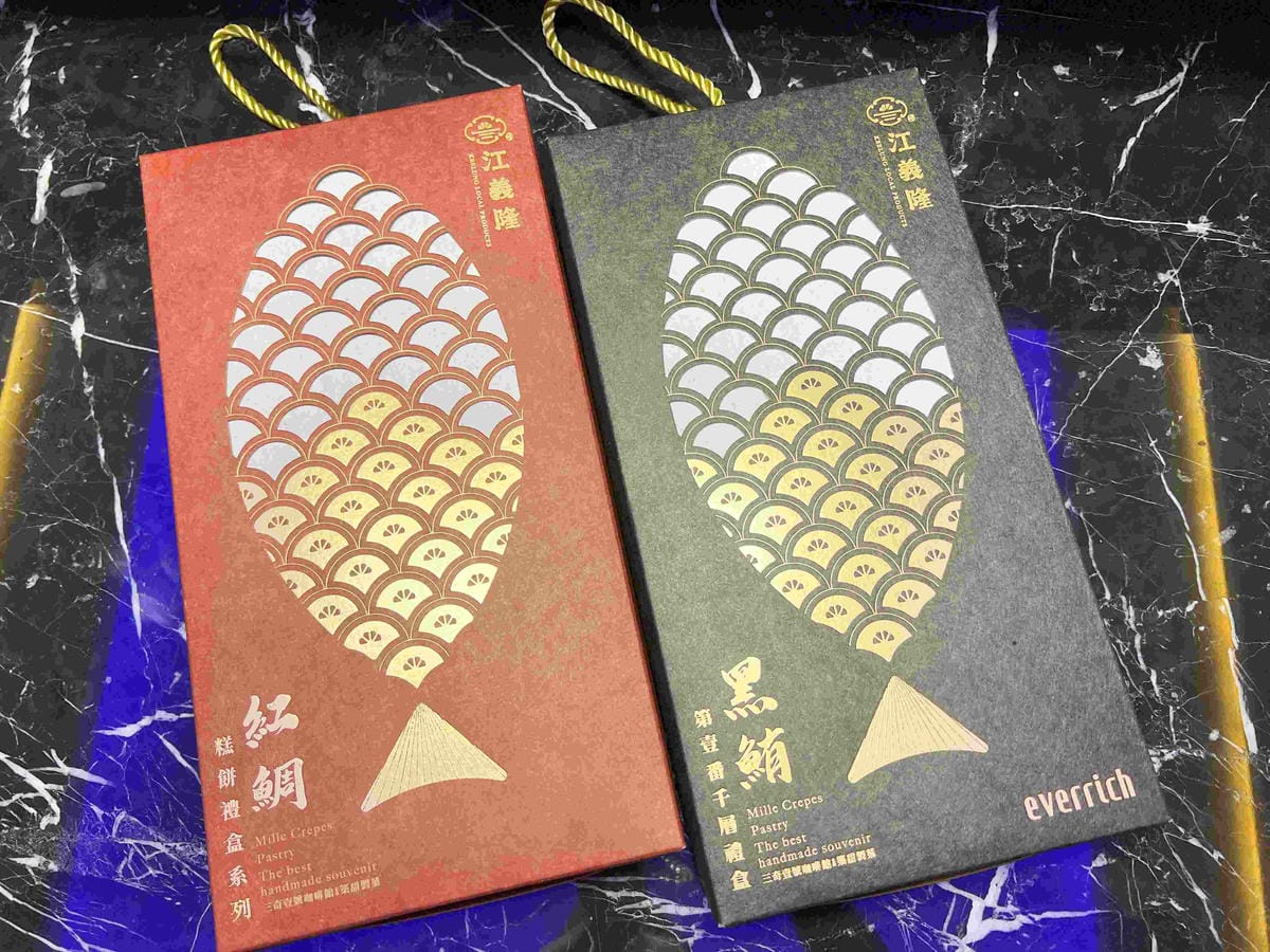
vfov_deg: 53.1
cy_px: 476
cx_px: 635
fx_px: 954
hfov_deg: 67.3
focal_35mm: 26
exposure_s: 1/60
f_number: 1.5
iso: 80
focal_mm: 5.7
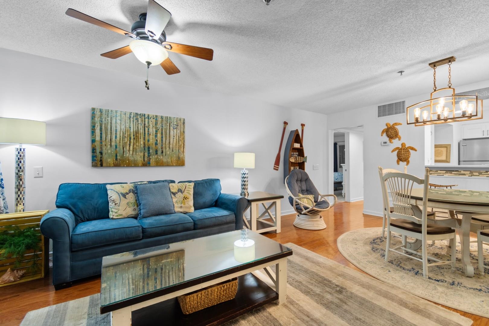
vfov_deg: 77.3
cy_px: 163
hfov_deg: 100.4
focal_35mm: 15
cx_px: 244
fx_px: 204
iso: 100
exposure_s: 4
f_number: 4.5
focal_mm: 10
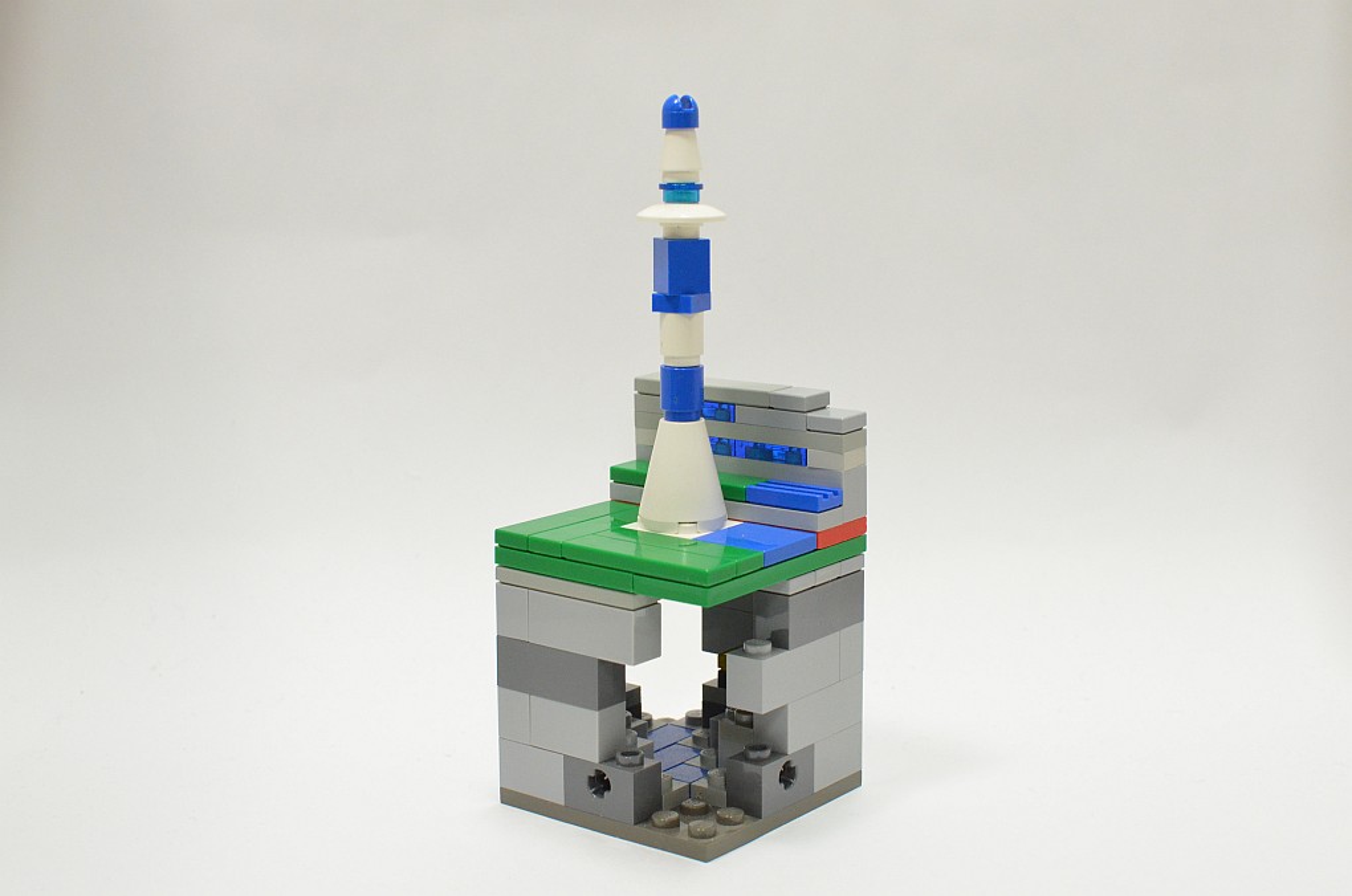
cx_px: 676
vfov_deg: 25.7
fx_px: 1968
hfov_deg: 37.9
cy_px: 448
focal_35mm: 52
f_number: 8
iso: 2800
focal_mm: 35
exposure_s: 1/30
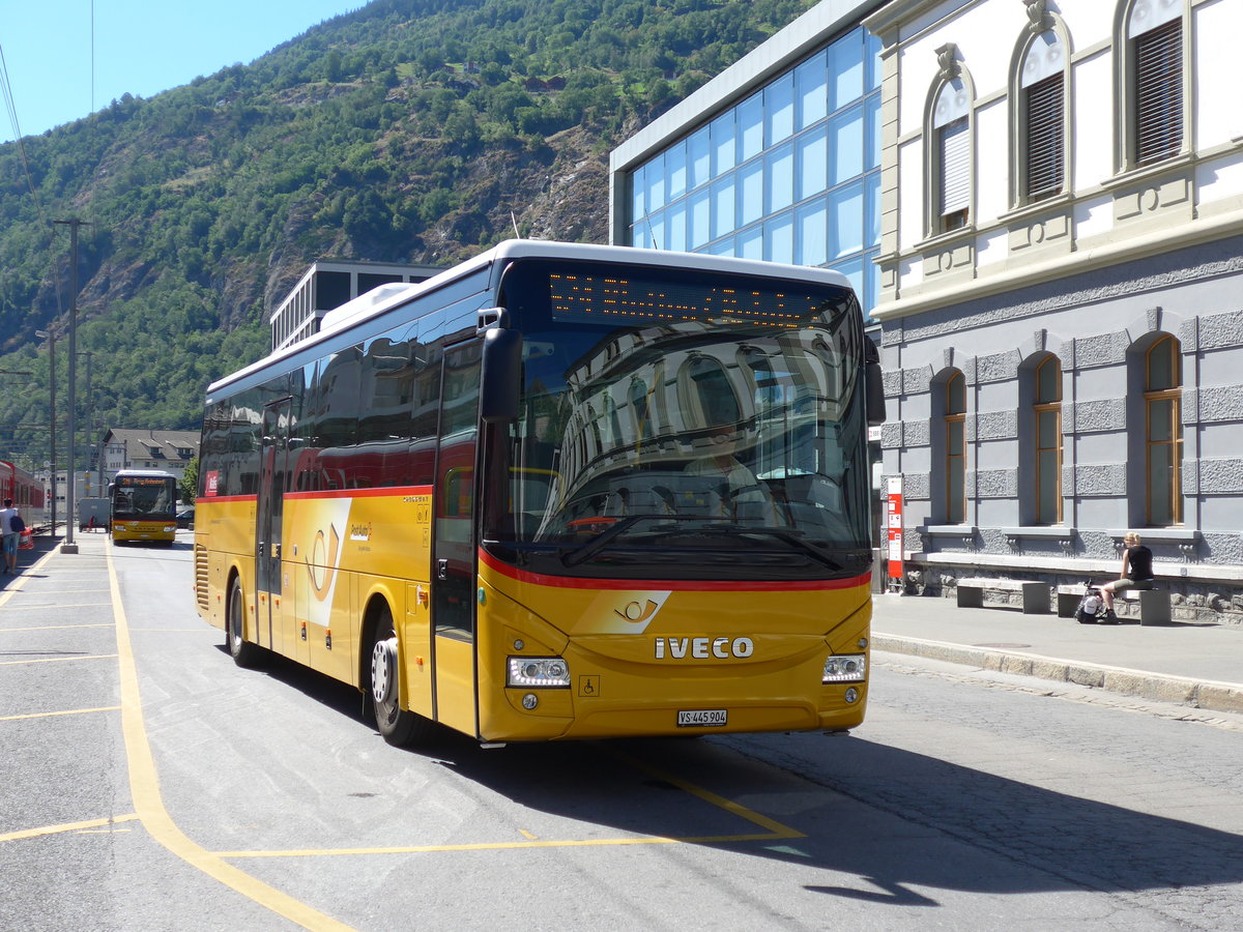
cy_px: 466
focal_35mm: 46
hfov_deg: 41.2
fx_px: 1652
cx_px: 622
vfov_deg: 31.5
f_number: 3
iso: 80
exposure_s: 1/800
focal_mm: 9.5
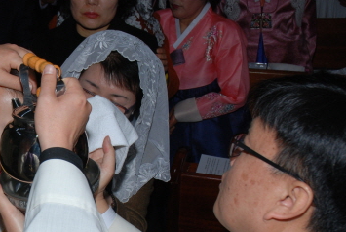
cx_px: 31
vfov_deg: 20.8
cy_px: 182
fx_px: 626
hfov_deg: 29.6
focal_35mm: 65
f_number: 8
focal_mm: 22
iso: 200
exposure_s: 1/60
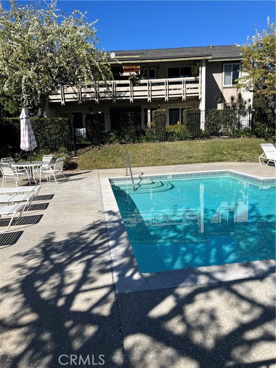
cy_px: 184
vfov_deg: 67.3
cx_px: 138
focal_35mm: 26
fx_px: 276
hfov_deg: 53.1
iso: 50
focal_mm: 5.7
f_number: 1.5
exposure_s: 1/5076
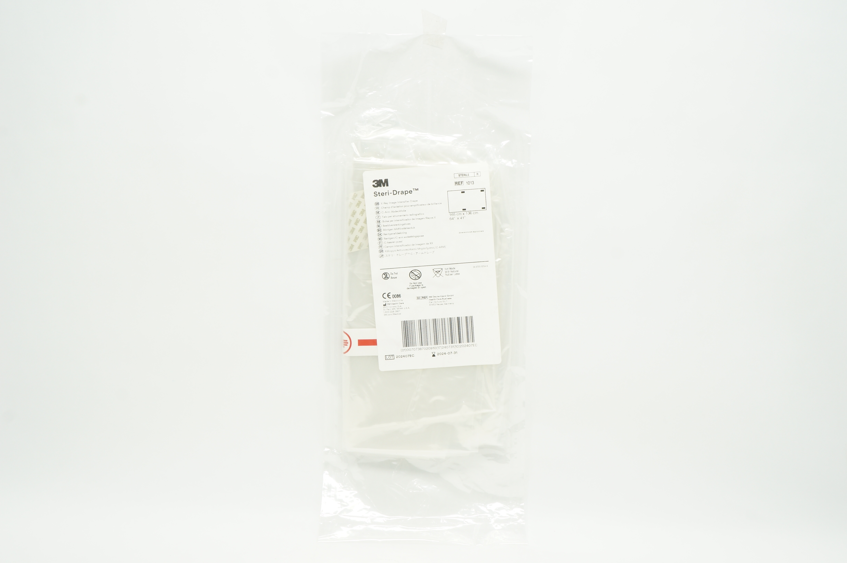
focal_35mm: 34
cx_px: 424
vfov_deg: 38.3
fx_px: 811
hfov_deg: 55.2
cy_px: 282
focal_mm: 23
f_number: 11
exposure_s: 1/15
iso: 400
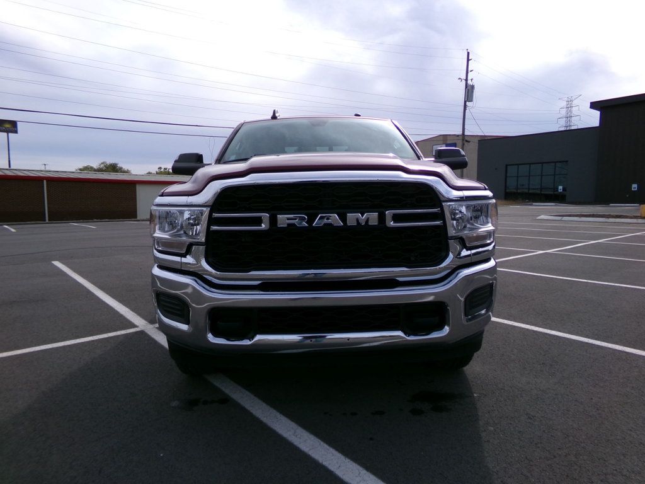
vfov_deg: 56.8
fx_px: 447
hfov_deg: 71.6
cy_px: 242
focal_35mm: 24
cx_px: 322
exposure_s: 1/750
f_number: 3.7
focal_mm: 4.3
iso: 100
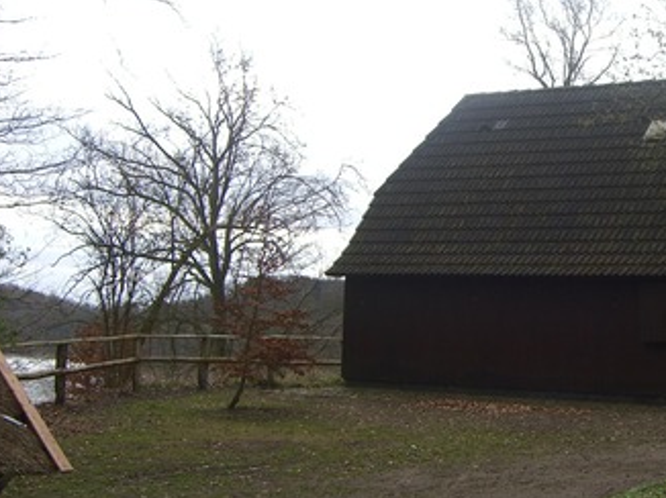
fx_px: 1346
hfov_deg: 27.1
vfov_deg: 21.0
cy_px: 280
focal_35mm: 70
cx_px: 552
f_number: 4
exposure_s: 1/250
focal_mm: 7.9
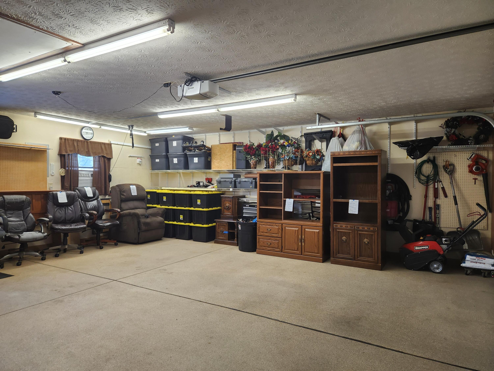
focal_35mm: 23
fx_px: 328
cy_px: 186
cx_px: 247
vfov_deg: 58.9
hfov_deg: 73.9
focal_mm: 5.4
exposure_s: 1/120
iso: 160
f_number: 1.8
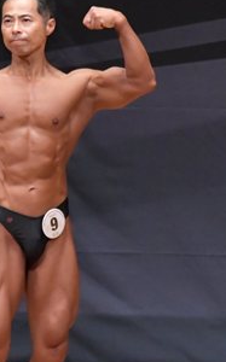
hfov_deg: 1.8
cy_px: 217
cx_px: -4
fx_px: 7020
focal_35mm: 711
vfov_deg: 3.0
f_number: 5.6
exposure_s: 1/400
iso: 6400
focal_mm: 180
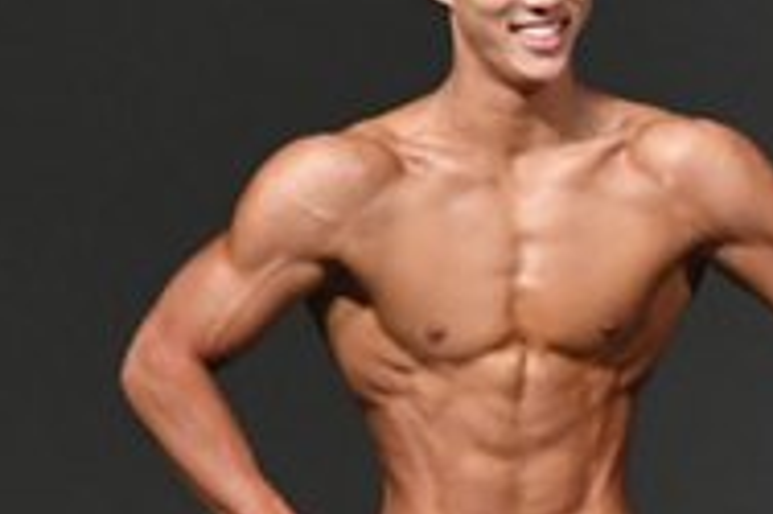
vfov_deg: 1.1
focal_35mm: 1298
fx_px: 27846
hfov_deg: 1.6
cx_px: 1297
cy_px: 596
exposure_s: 1/400
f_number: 5.6
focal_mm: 210
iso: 4000
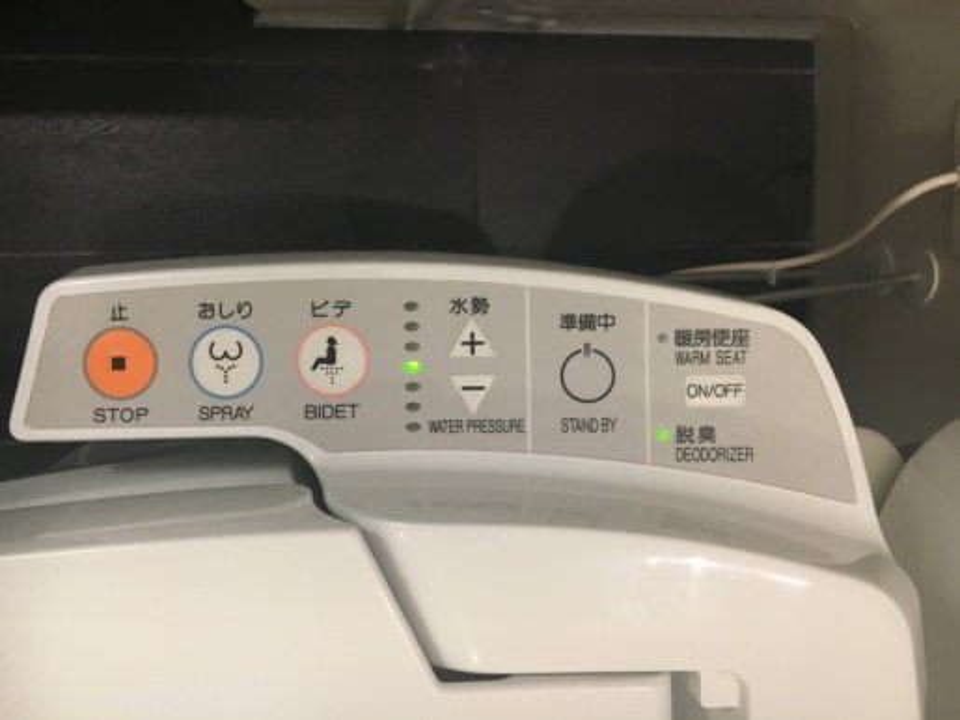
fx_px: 804
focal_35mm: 29
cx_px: 480
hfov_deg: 61.7
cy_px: 360
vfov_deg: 48.2
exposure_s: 1/30
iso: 80
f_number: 2.2
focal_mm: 4.15
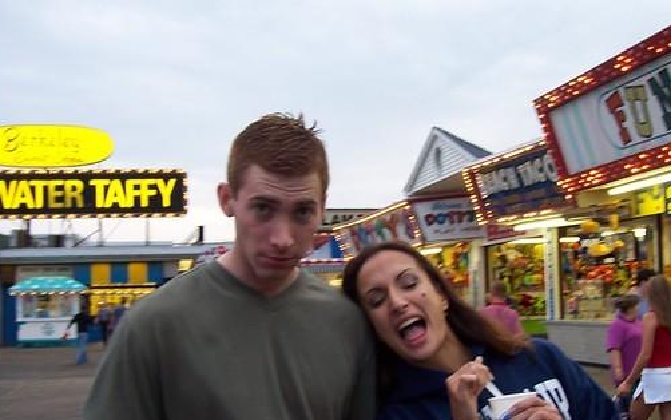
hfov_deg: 40.3
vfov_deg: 25.8
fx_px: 915
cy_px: 257
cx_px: 354
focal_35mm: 50
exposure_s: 1/60
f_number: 2.8
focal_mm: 5.6
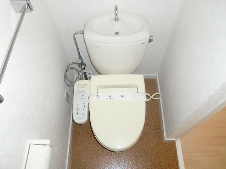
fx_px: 183
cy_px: 84
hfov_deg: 63.4
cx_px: 113
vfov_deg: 49.7
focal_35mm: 28
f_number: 2.6
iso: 400
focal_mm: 4.65
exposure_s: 1/25
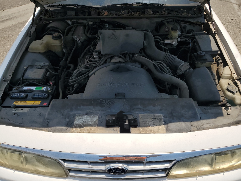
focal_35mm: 26
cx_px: 120
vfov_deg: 53.1
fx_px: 181
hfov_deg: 67.3
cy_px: 90
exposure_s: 1/5000
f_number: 1.5
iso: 50
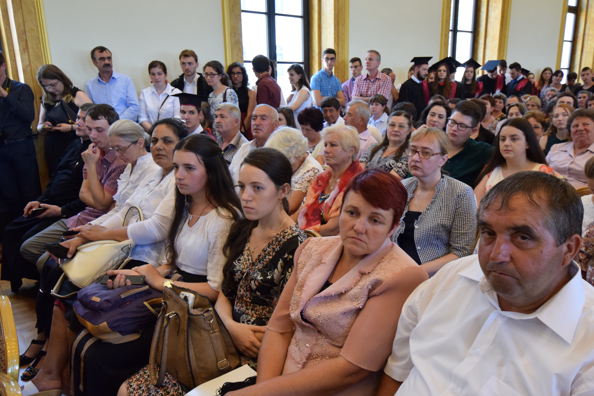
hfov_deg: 63.5
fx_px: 479
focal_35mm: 29
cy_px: 218
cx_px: 330
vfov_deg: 44.9
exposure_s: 1/60
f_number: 5.6
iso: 1000
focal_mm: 16
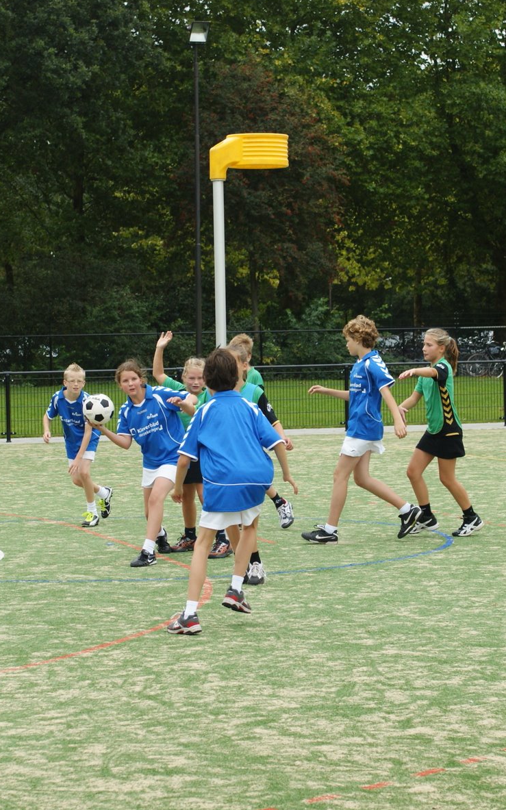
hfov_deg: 20.9
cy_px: 402
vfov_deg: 33.0
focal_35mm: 62
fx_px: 1368
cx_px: 256
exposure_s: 1/400
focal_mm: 40
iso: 200
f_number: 5
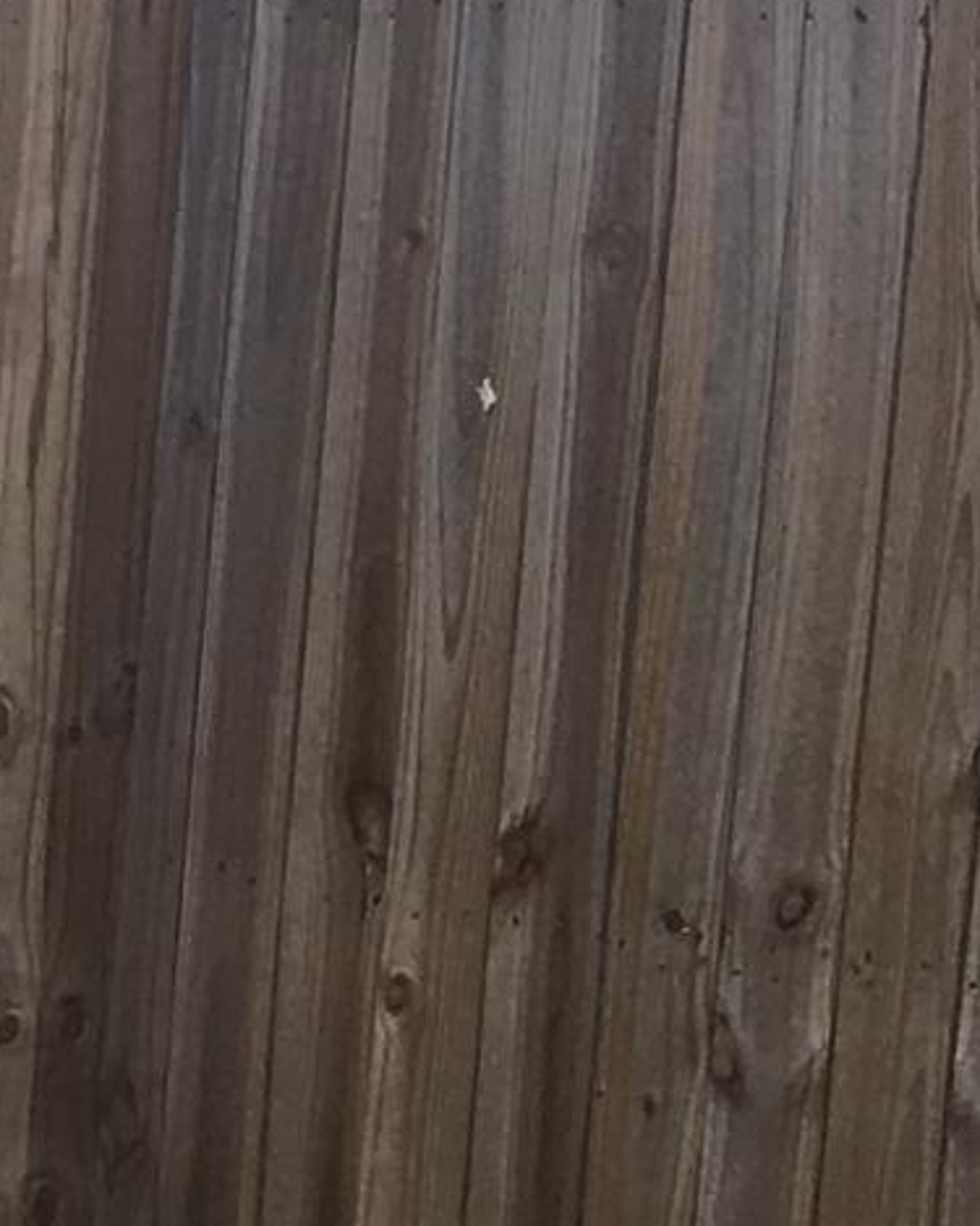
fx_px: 6564
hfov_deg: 7.2
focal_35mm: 181
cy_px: 1459
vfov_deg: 10.5
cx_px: -2347
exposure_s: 1/379
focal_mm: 4.15
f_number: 2.2
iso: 25
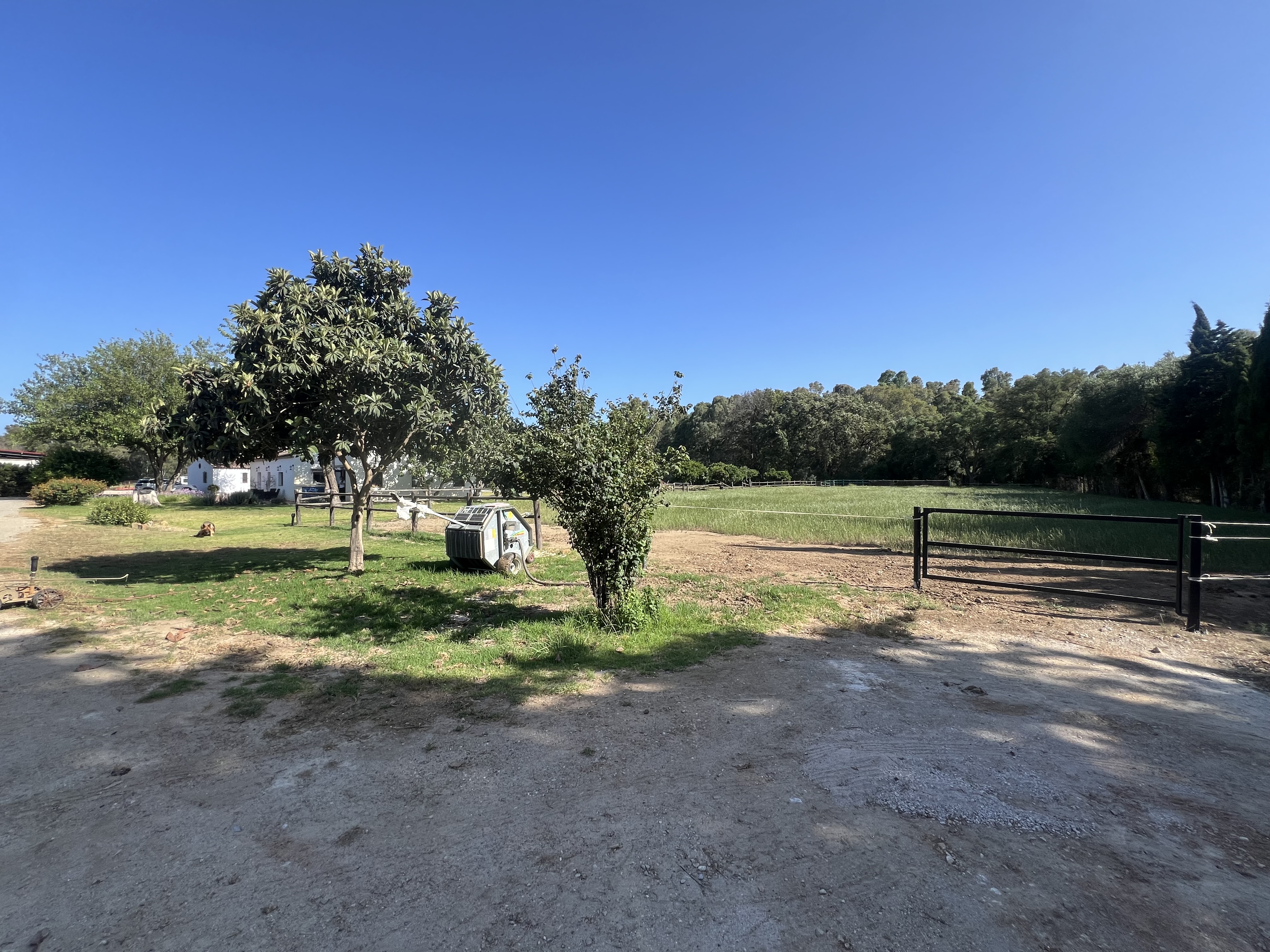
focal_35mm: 13
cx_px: 635
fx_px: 477
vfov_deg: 89.9
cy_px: 476
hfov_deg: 106.2
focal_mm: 1.57
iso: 32
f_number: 1.8
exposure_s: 1/960
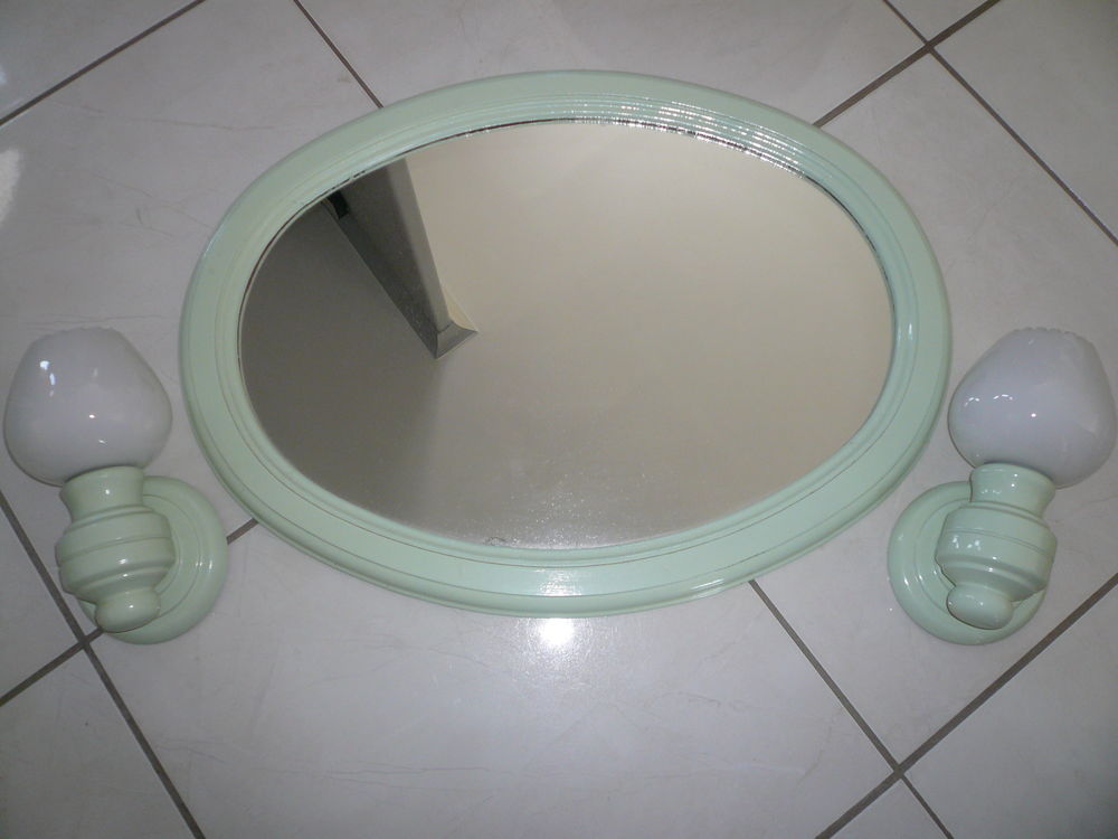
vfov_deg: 49.7
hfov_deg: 63.4
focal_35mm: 28
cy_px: 420
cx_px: 559
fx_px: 904
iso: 100
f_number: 2.8
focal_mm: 4.6
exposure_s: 1/30
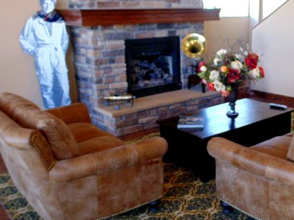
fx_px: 314
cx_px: 209
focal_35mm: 37
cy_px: 85
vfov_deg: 38.5
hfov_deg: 48.7
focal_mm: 4
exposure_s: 1/30
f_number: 3.1
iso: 250
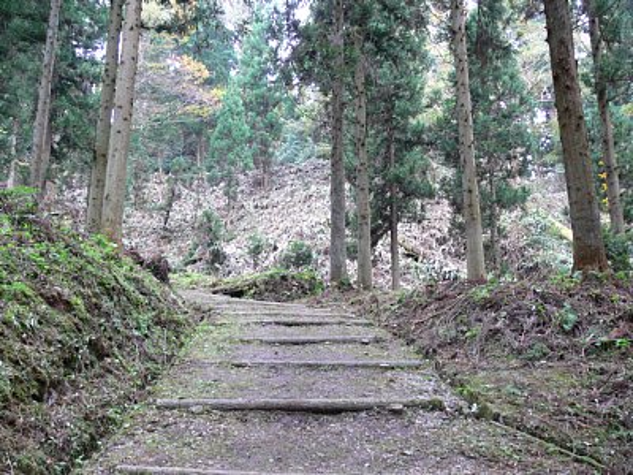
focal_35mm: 35
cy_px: 238
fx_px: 640
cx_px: 316
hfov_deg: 52.6
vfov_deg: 40.7
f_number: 2.8
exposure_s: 1/30
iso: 80
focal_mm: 7.4
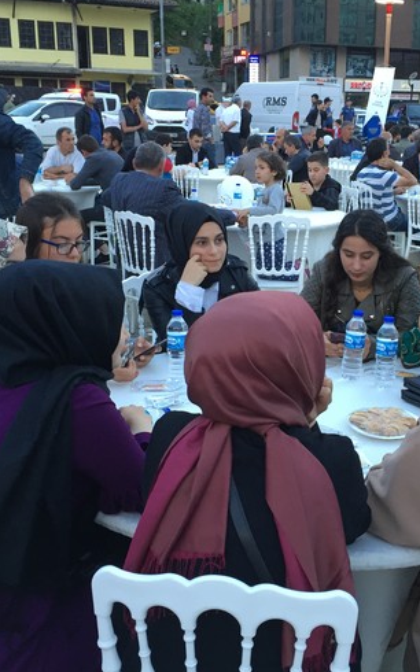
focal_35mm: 42
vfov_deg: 47.2
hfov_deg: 30.3
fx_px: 770
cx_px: 279
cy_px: 339
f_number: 2.2
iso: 50
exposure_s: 1/33
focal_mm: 4.15
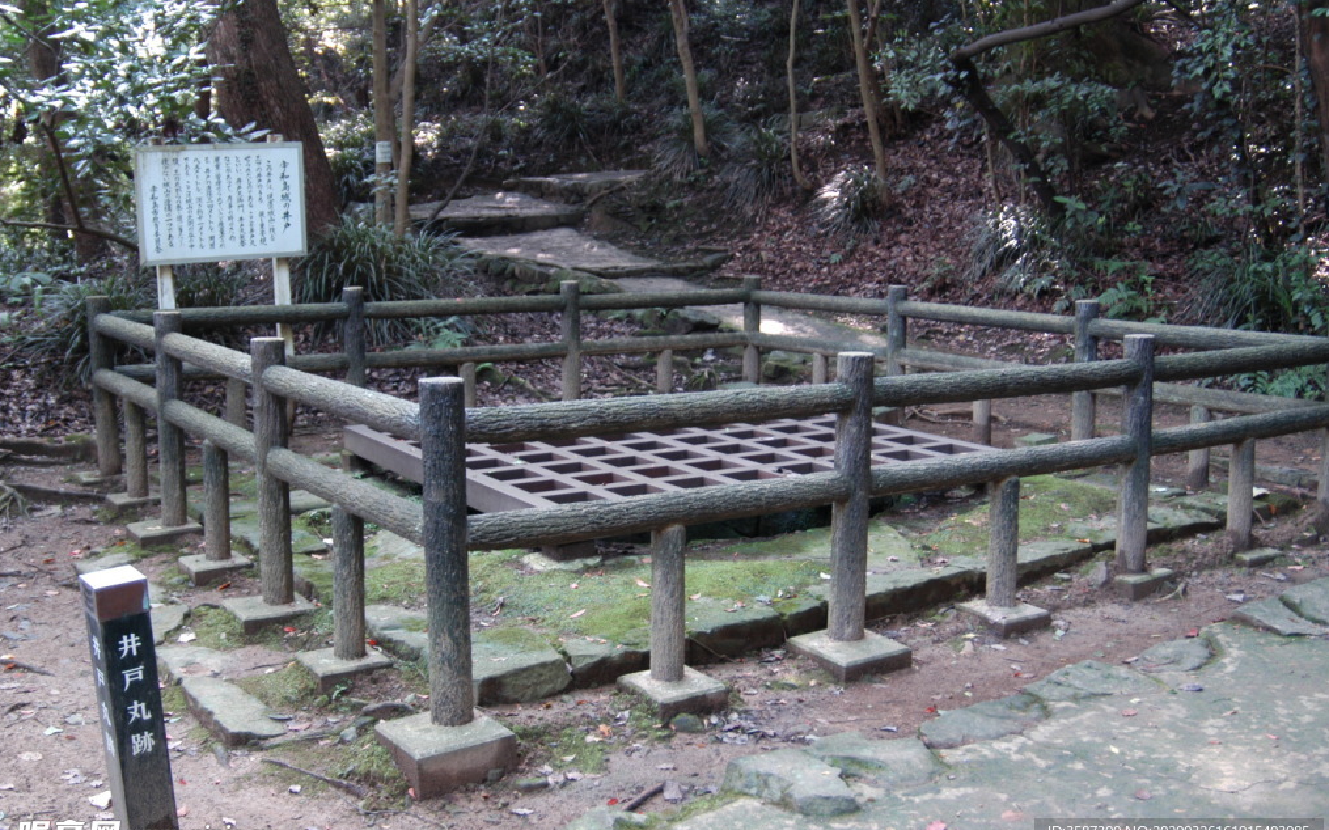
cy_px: 412
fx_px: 1340
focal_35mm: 37
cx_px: 666
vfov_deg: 34.4
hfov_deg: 52.8
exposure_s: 1/10
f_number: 3.5
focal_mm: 24
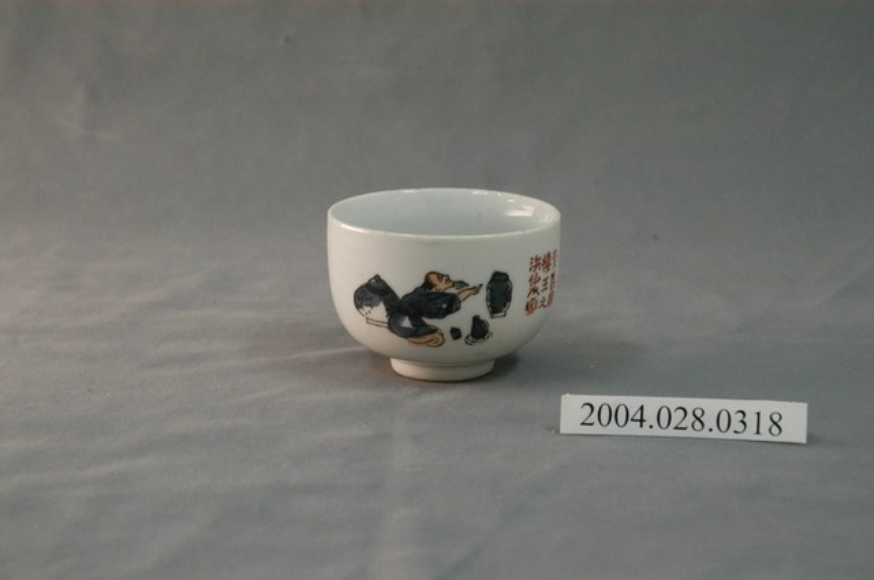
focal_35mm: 105
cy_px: 290
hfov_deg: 19.5
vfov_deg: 13.0
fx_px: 2546
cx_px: 437
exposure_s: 1/20
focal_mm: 70
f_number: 8
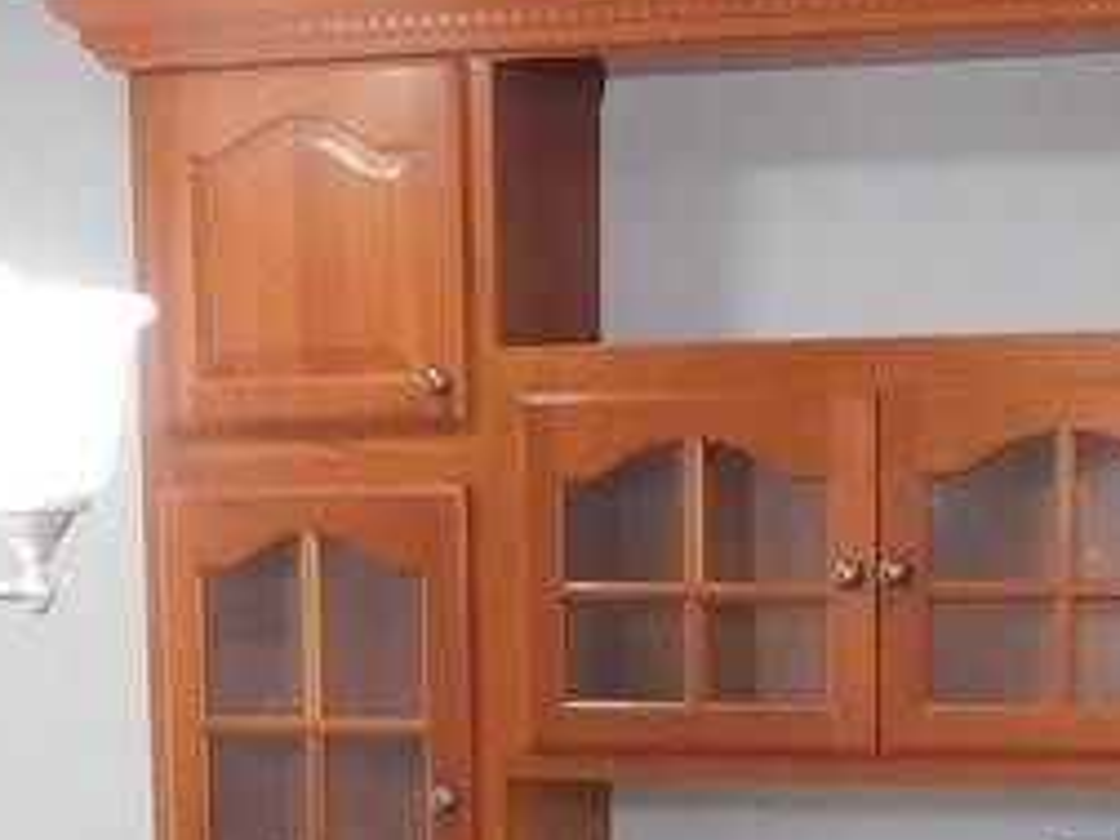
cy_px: 1289
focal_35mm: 122
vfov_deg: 11.6
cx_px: 791
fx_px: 3947
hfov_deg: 16.1
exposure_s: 1/30
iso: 280
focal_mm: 5.3
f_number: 3.2
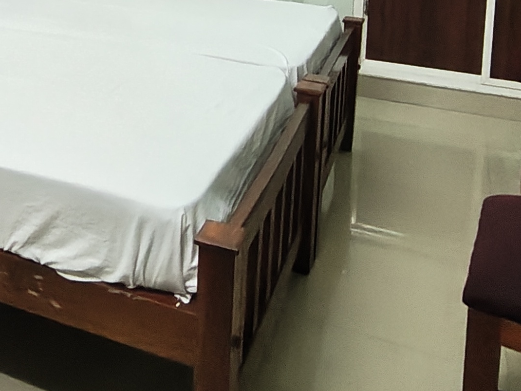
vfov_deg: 27.5
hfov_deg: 39.6
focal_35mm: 46
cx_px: 103
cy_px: -84
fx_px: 692
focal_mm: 1.64
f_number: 2.2
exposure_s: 1/50
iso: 799
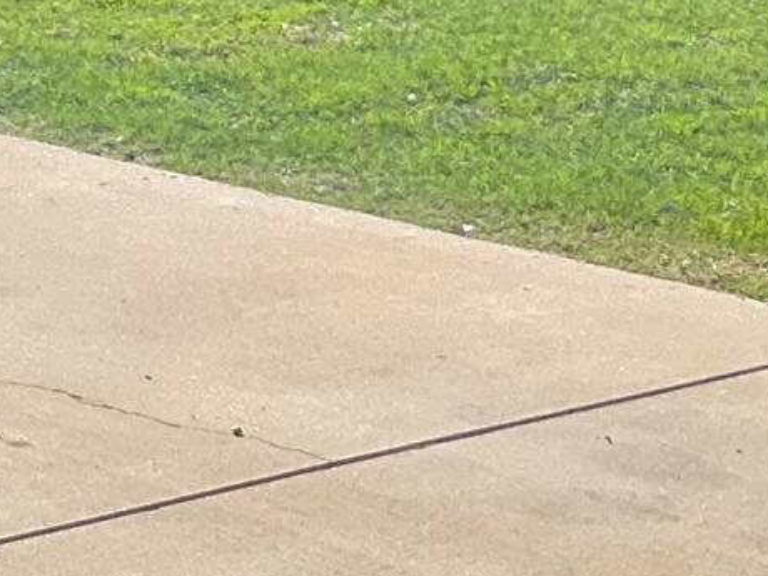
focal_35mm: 189
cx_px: -738
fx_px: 4193
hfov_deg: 9.8
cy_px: -474
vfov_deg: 7.6
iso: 25
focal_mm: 3
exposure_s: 1/898
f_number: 1.8
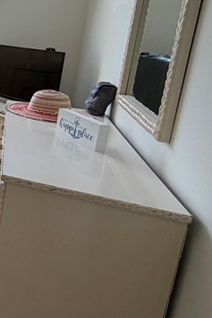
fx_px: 371
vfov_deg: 44.8
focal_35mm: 42
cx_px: -243
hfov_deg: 17.6
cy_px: 79
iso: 100
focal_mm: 2.22
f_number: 2.2
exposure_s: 1/120
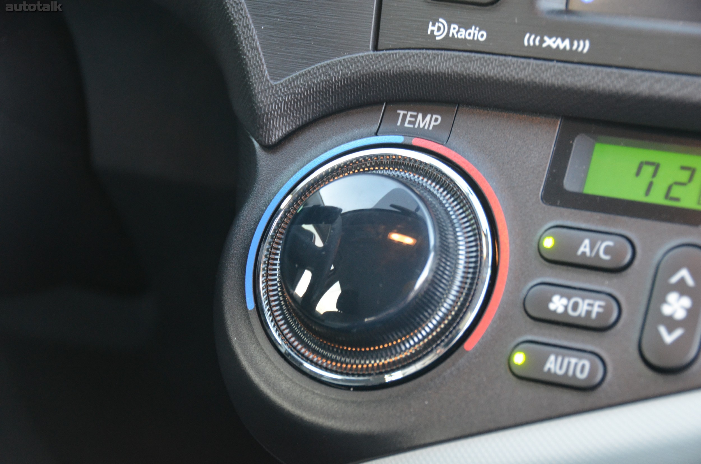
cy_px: 232
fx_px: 2186
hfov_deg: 18.2
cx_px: 350
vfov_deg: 12.1
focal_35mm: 112
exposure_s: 1/13
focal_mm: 75
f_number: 5
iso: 1600
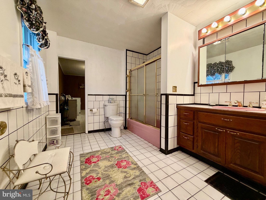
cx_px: 133
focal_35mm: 14
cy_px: 100
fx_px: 108
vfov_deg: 85.7
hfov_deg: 102.1
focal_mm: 2.22
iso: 200
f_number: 2.2
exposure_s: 1/60
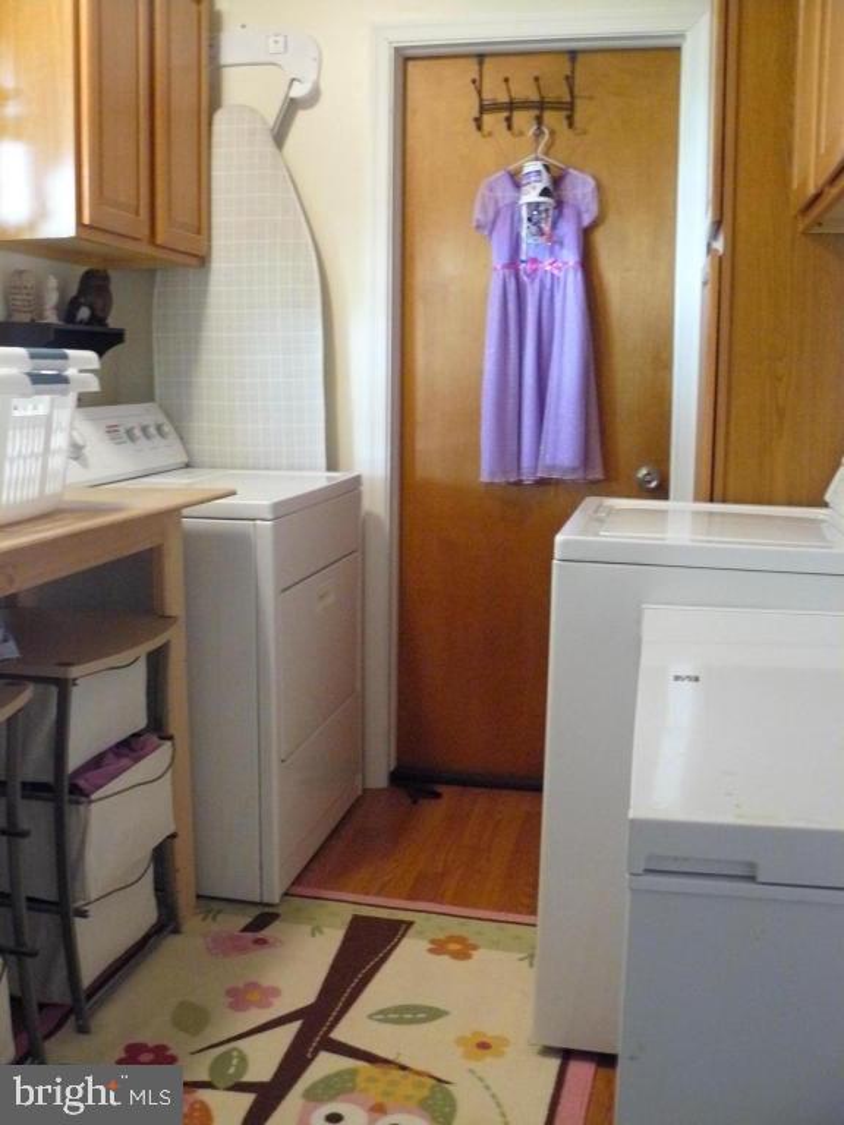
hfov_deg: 39.7
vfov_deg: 51.4
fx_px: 1170
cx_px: 422
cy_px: 562
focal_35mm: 36
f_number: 2.8
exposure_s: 1/13
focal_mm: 6
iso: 400
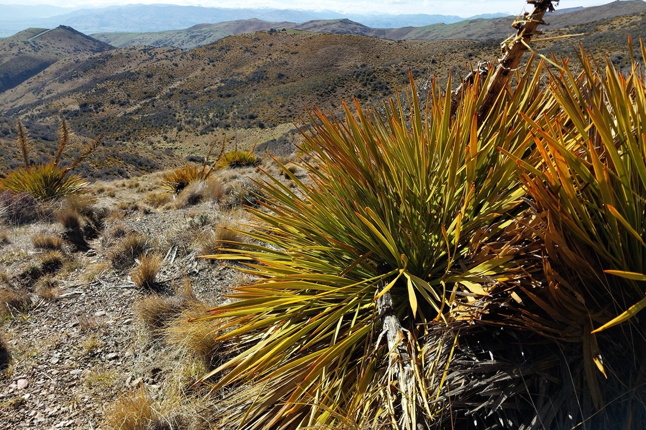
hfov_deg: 65.5
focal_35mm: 28
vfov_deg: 46.3
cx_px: 326
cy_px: 187
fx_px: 502
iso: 20
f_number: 1.8
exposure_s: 1/30
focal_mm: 4
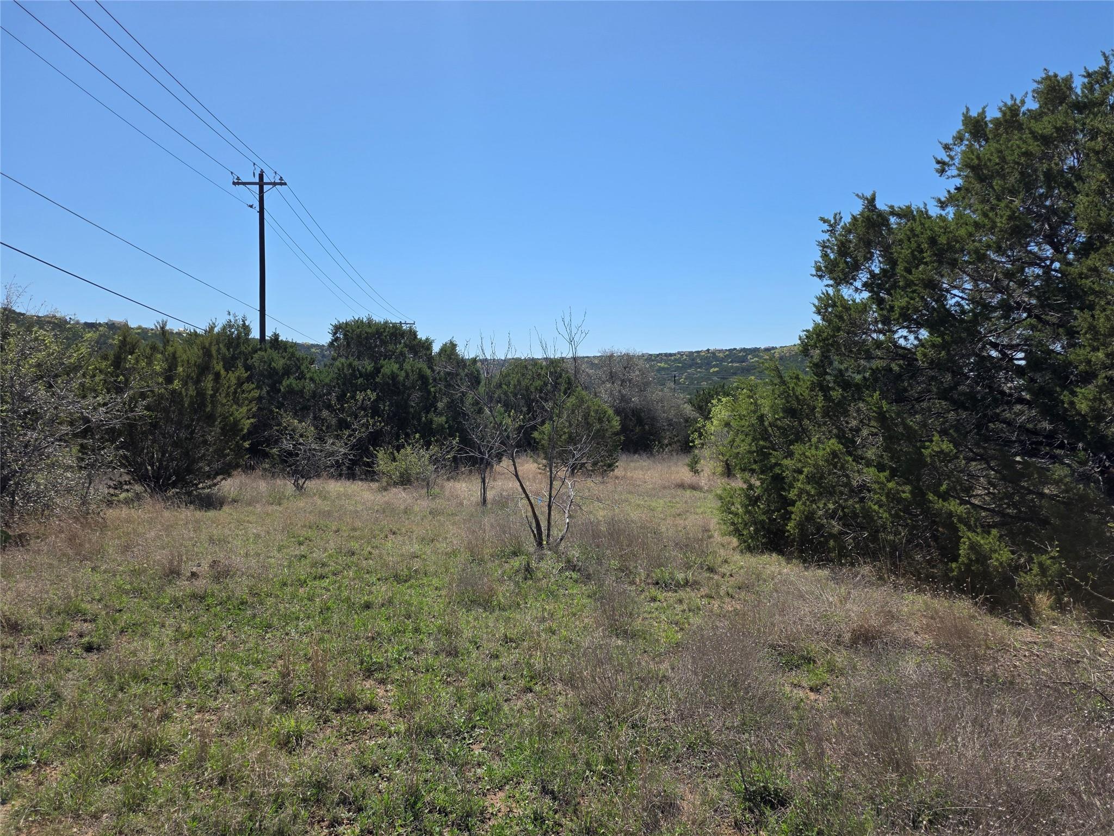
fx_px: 740
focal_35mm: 23
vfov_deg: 58.9
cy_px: 418
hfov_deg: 73.9
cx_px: 557
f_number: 1.7
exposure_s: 1/6574
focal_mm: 6.25
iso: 80
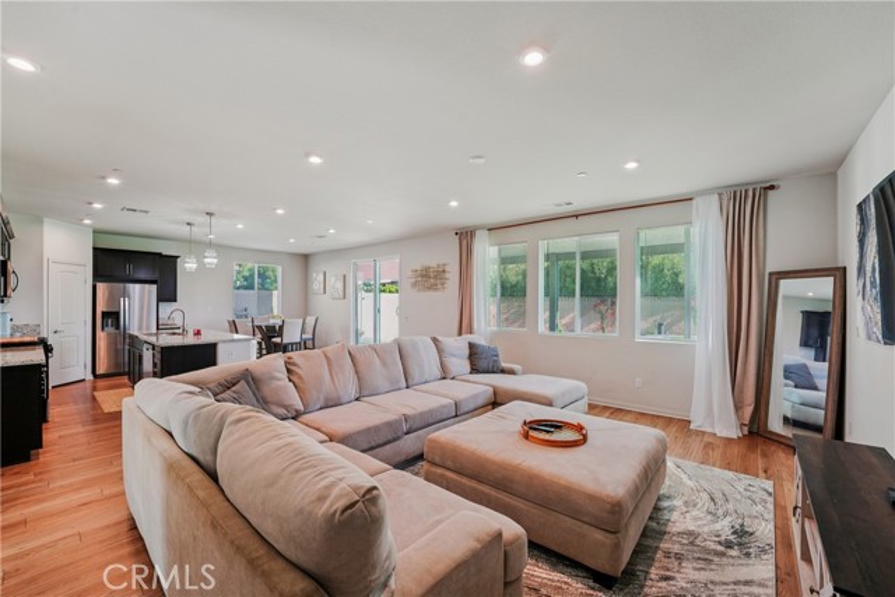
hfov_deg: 104.2
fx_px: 348
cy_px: 298
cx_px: 448
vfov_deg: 81.2
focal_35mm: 14
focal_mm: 14
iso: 400
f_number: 8
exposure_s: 1/50
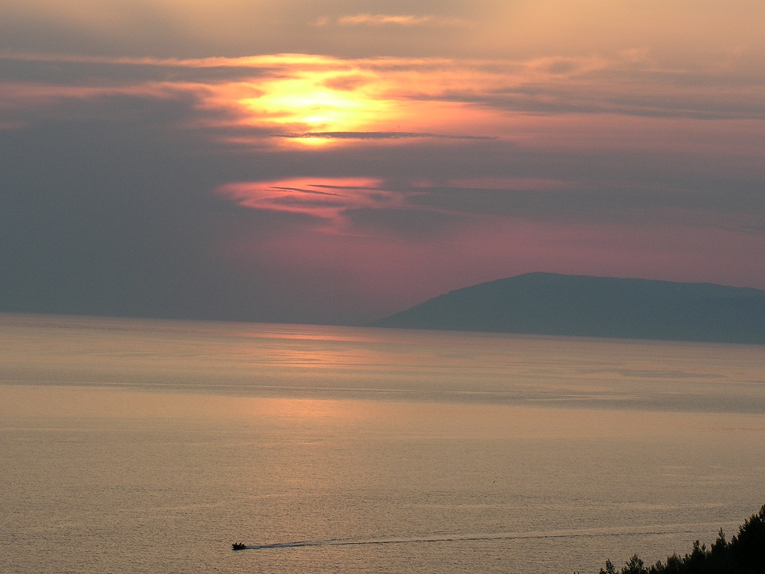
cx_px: 329
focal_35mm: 158
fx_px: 3492
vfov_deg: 9.4
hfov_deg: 12.5
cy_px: 253
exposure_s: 1/84.2
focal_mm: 29.3
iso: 50
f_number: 6.6
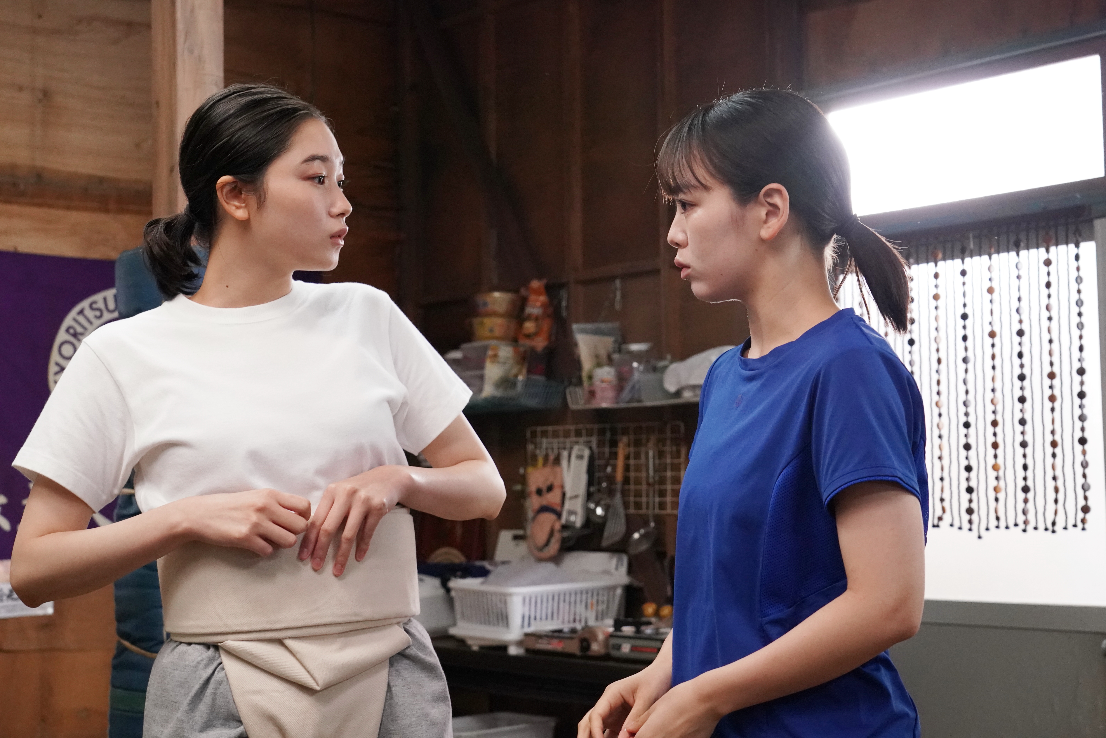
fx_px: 1720
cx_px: 553
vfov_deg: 24.2
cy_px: 369
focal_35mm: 56
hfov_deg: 35.6
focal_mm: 56
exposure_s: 1/100
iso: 6400
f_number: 6.3
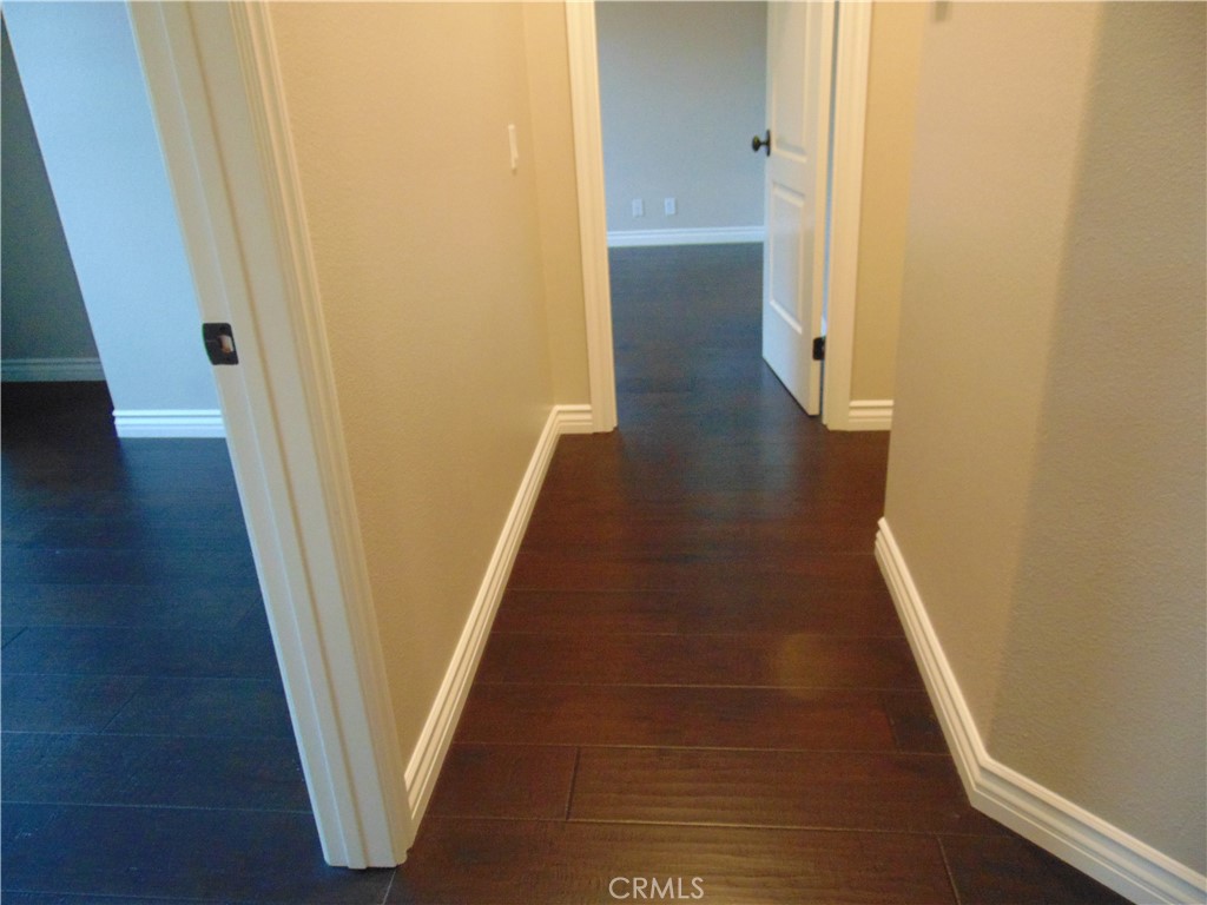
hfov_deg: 69.4
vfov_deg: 54.9
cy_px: 452
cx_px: 604
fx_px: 872
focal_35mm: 25
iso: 400
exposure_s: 1/25
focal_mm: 4.5
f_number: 3
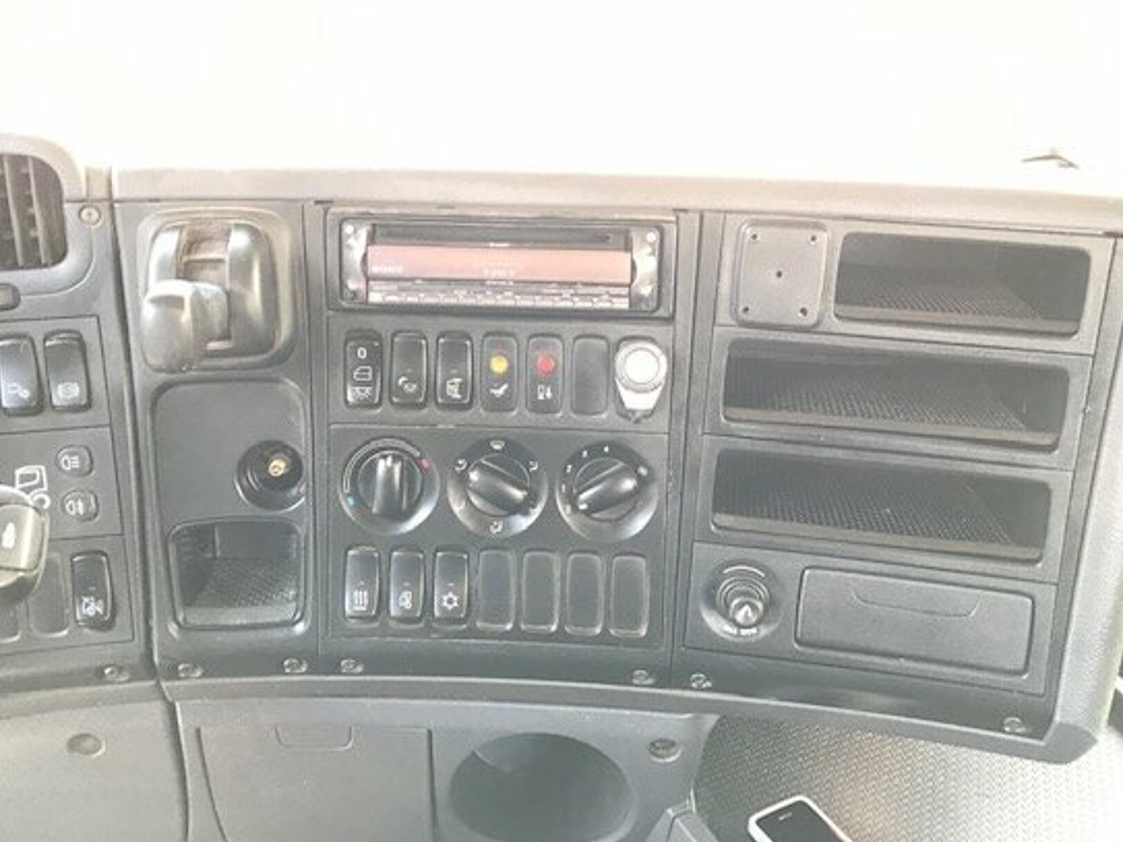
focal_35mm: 33
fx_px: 1070
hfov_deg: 55.3
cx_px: 513
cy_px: 360
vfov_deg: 42.8
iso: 25
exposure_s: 1/30
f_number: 1.8
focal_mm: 3.99
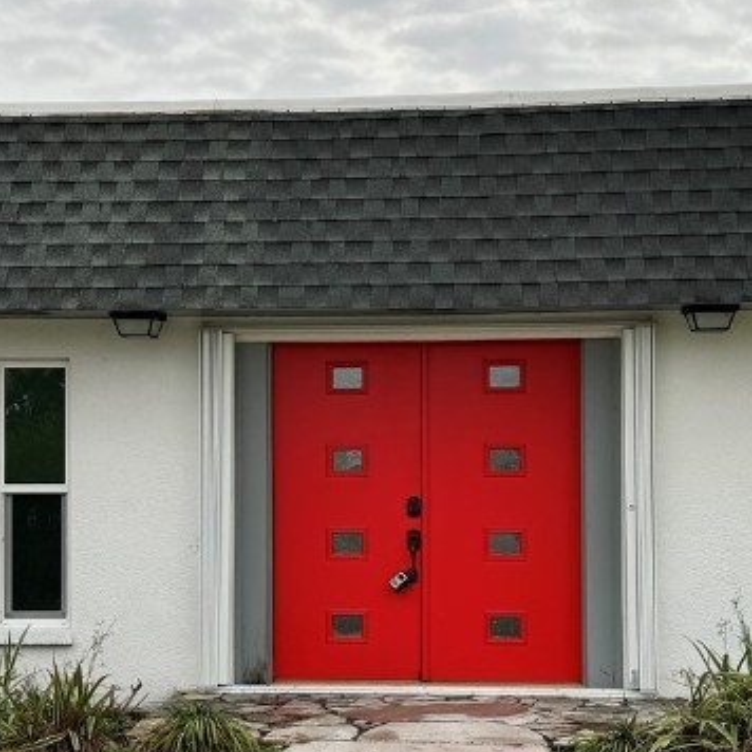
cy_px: 460
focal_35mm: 61
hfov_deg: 28.1
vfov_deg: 28.1
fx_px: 1499
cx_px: 330
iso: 80
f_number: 1.78
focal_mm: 6.76
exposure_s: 1/495
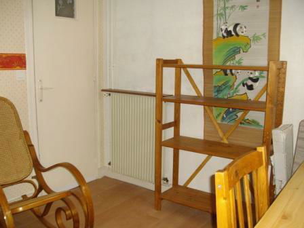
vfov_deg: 39.7
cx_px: 152
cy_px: 114
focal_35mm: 36
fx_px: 316
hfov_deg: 51.4
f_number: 2.7
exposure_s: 1/50
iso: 160
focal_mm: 6
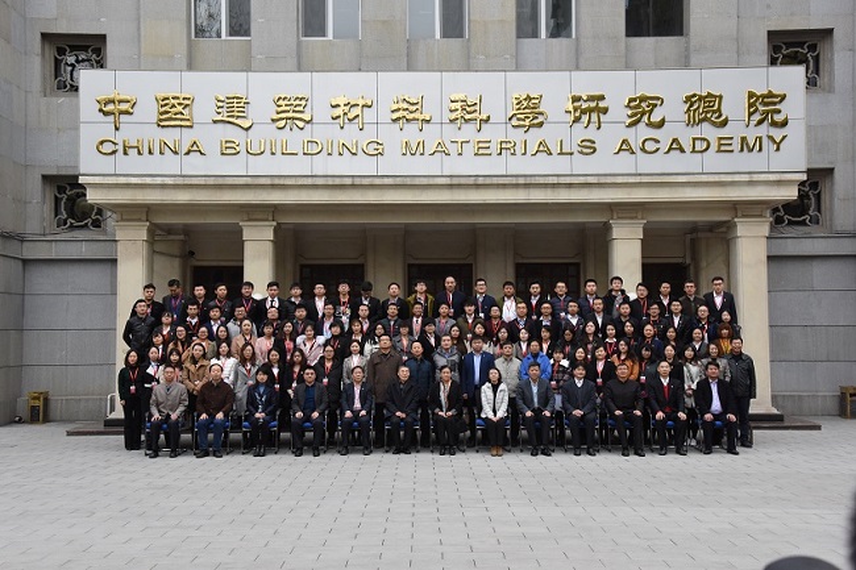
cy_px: 285
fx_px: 903
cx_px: 428
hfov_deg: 50.7
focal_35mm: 38
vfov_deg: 35.0
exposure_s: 1/320
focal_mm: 38
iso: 2500
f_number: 9
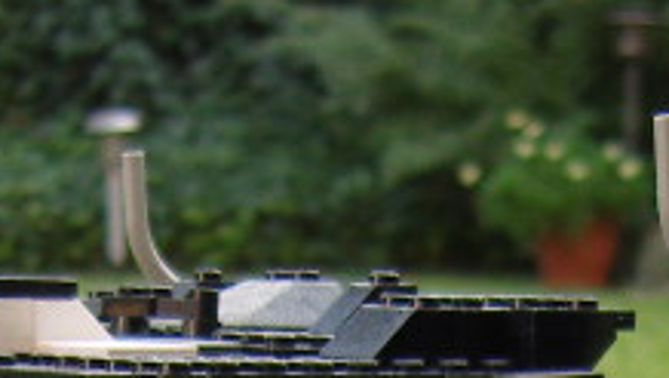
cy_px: 1079
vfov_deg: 6.5
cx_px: 420
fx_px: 3089
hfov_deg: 12.4
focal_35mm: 174
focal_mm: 7.3
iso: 100
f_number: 2.8
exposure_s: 1/50
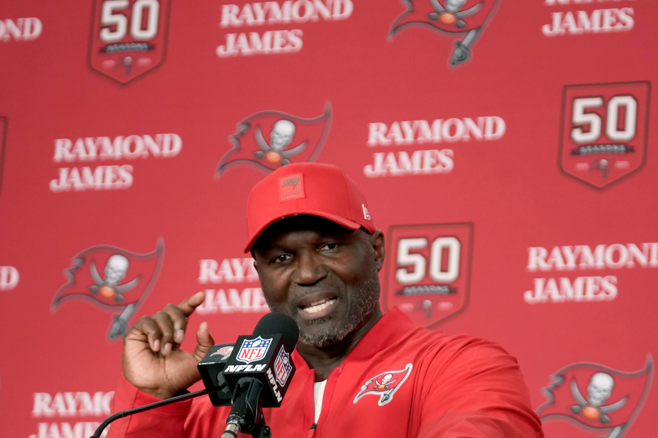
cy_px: 219
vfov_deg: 9.1
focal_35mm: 150
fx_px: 2741
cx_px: 329
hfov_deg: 13.7
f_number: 2.8
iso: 1000
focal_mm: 100
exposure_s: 1/320
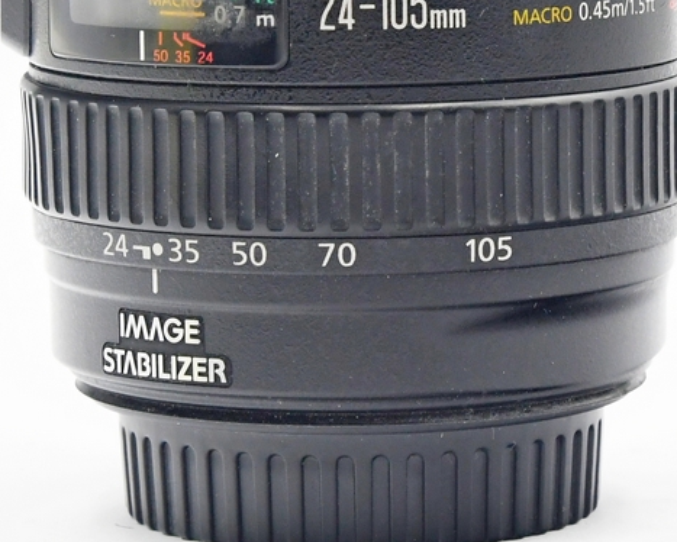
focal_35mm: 226
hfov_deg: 8.5
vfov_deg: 6.8
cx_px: 365
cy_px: -38
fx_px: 4530
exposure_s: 1/60
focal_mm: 50
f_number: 8
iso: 1250
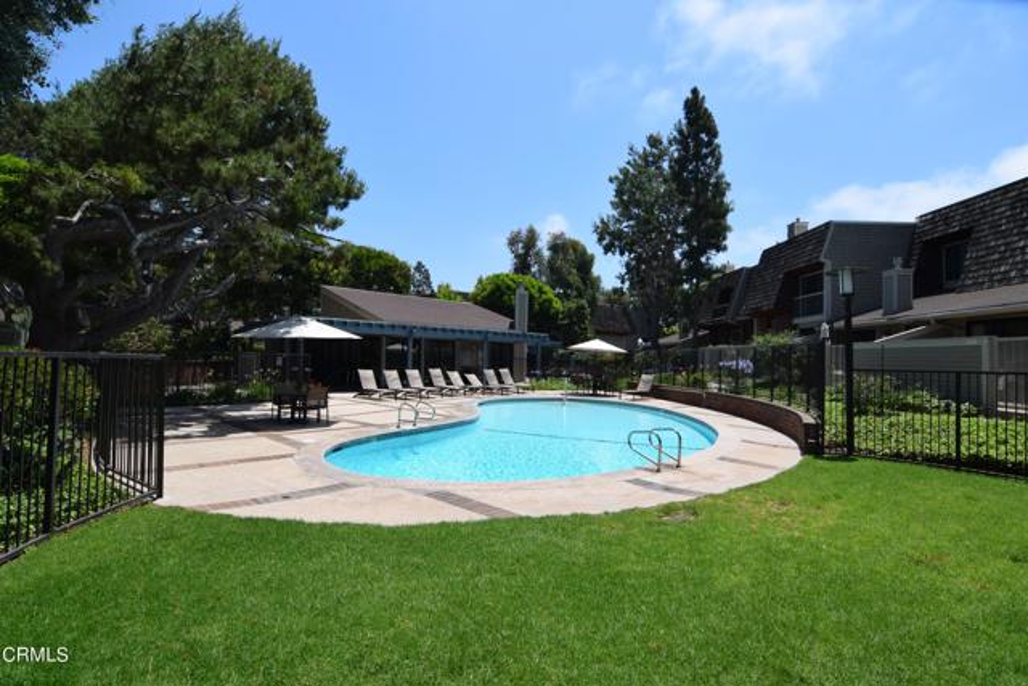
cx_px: 514
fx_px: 471
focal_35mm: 16
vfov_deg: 72.1
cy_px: 343
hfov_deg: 95.0
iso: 200
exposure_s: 1/400
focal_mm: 11
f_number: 10
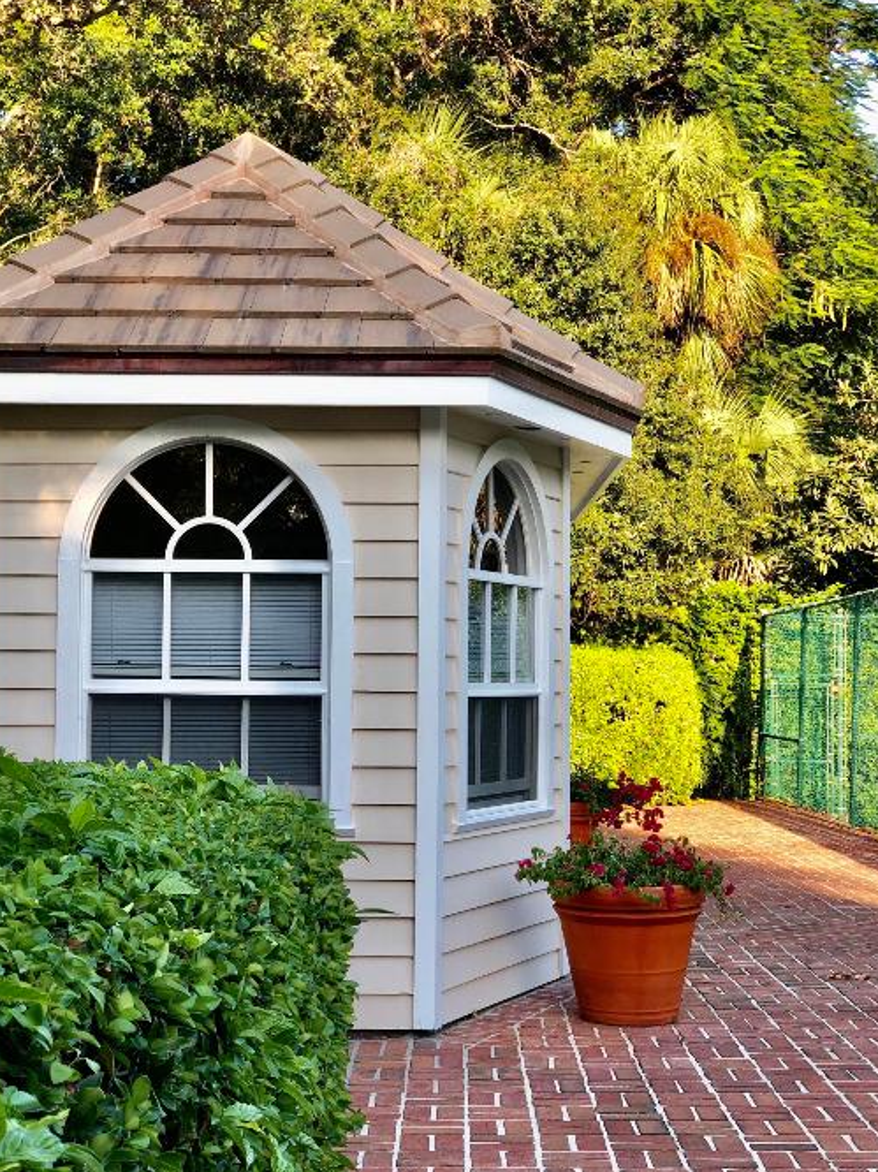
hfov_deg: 24.4
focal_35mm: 60
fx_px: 2030
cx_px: 406
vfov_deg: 32.2
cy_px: 588
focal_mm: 6
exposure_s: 1/120
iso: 16
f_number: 2.4
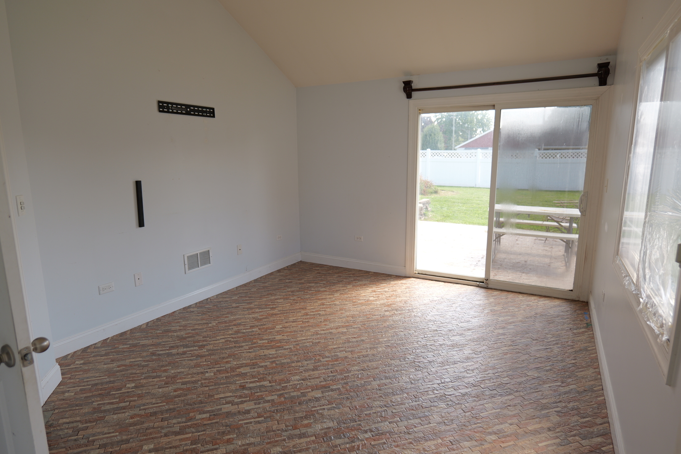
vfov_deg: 61.9
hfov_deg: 84.0
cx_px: 340
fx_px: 378
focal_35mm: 20
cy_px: 227
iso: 100
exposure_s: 1/80
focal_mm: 20
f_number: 3.5
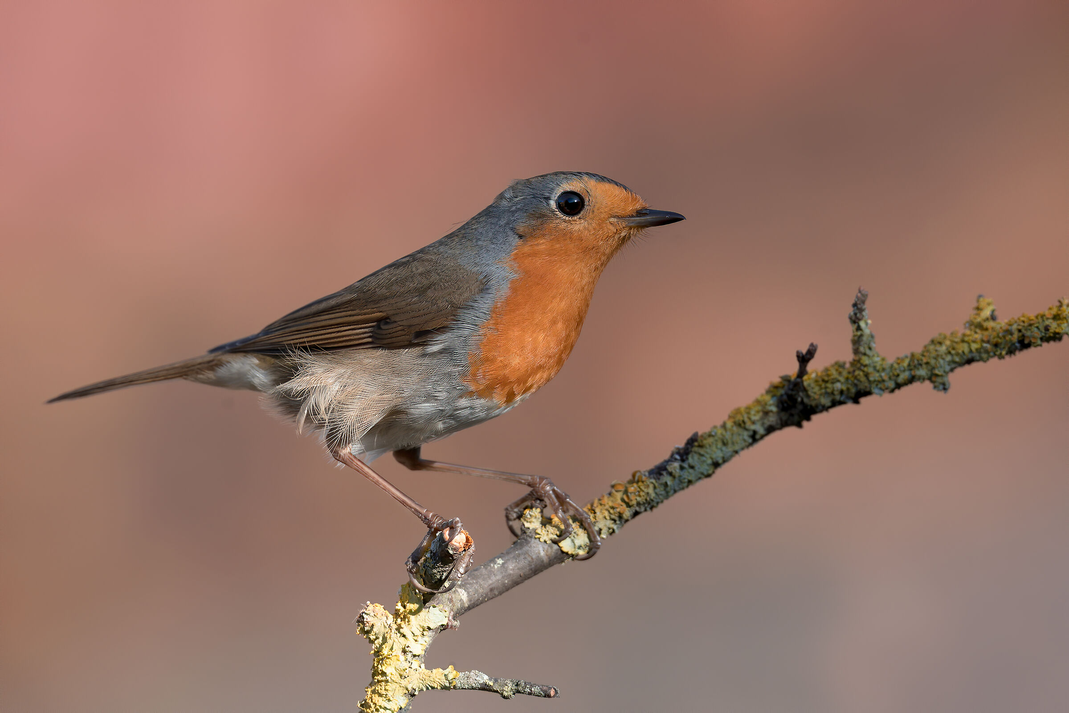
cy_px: 356
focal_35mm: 600
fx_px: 17815
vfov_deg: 2.3
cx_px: 534
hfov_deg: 3.4
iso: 800
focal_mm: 600
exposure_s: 1/640
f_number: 9
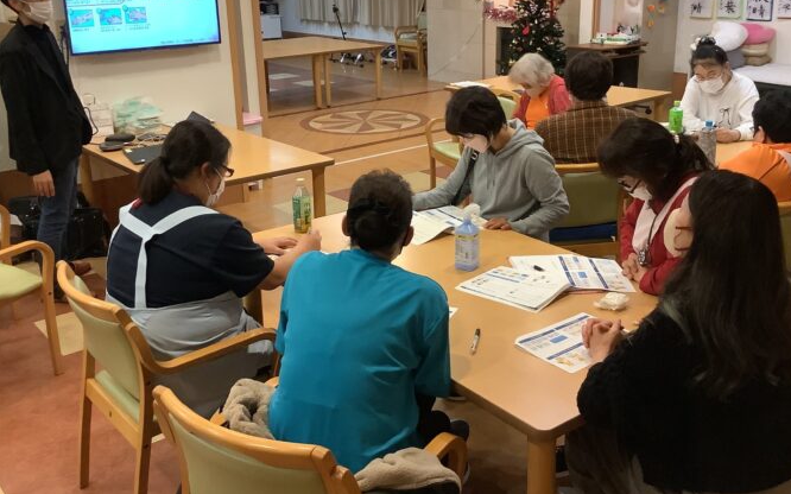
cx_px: 406
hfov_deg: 52.8
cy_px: 188
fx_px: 797
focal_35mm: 37
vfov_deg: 34.3
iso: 320
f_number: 2.4
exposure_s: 1/60
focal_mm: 3.3
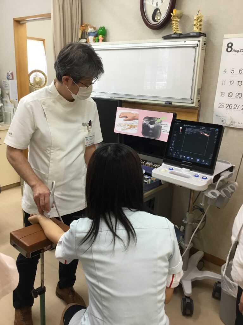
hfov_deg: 45.4
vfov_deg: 58.4
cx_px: 122
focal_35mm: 31
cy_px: 162
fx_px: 290
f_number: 2.4
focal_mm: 3.3
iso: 40
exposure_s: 1/30
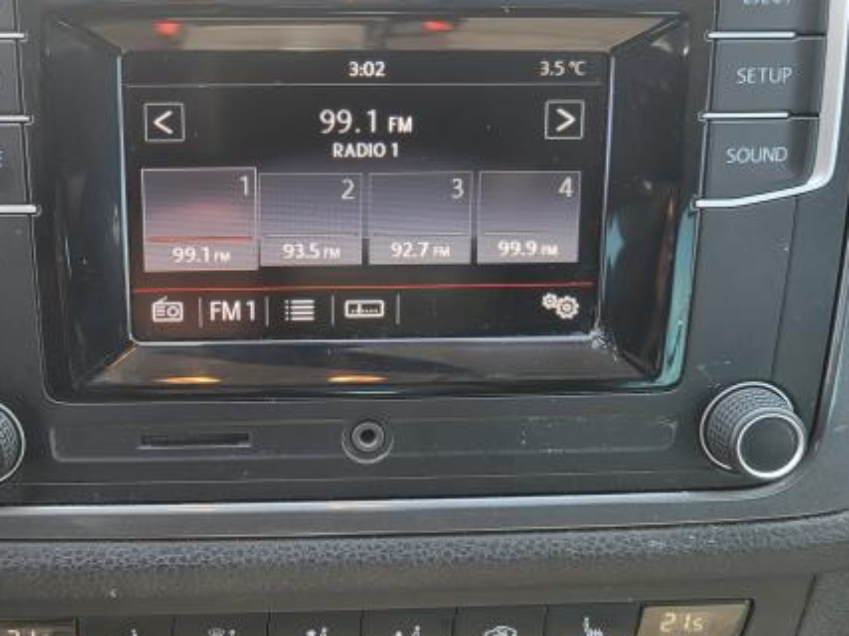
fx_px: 956
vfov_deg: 36.4
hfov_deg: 47.5
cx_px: 326
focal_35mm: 39
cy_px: 205
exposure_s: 1/120
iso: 100
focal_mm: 5.4
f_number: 1.8
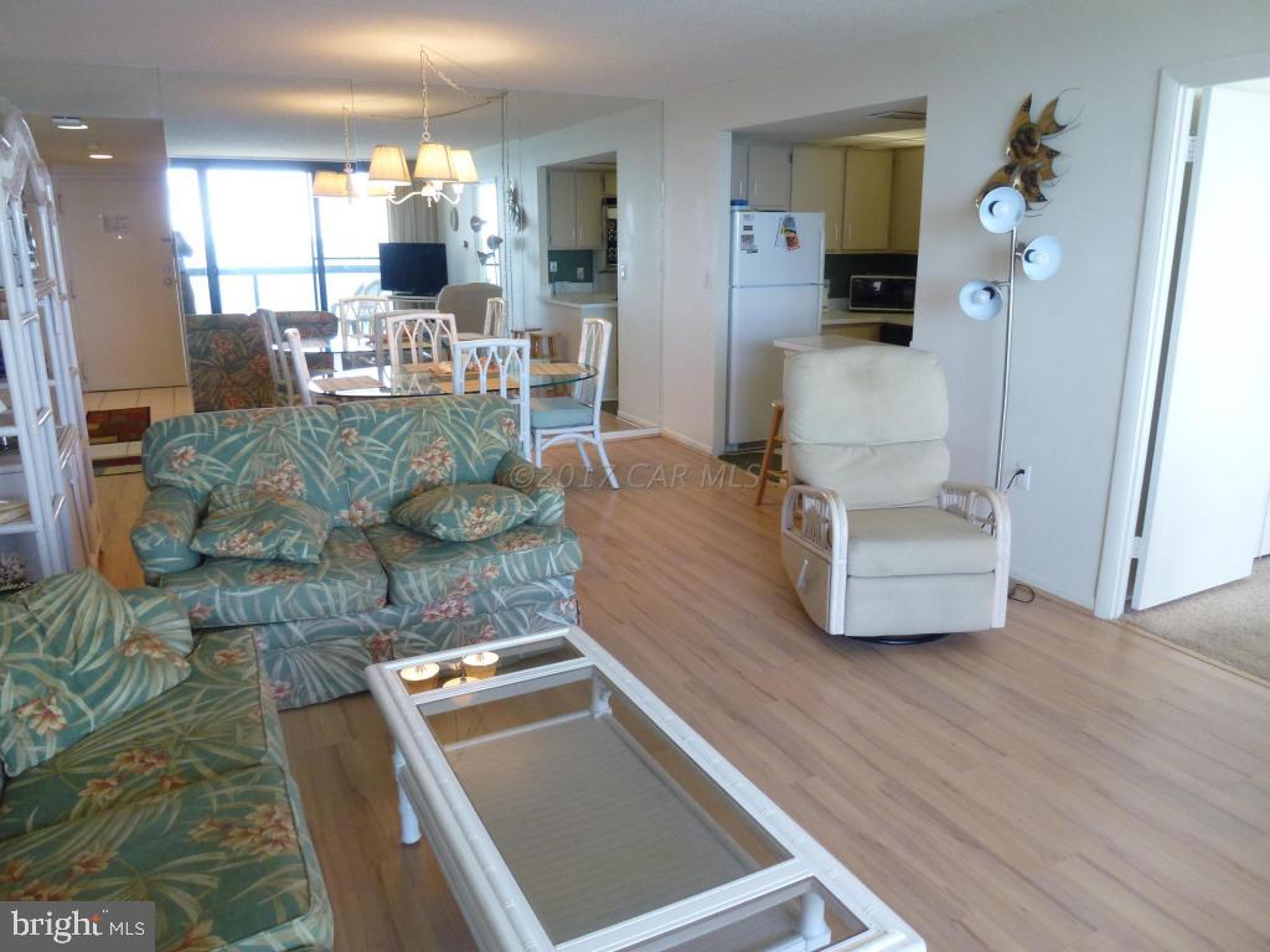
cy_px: 476
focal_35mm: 24
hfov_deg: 71.6
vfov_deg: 56.8
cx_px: 635
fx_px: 881
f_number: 3.3
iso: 200
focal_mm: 4.3
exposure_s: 1/20
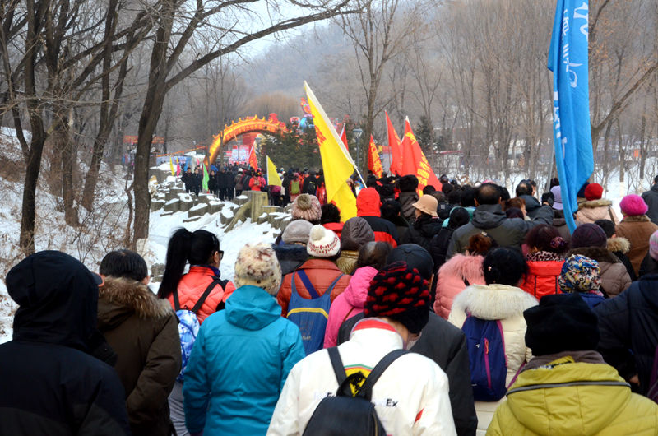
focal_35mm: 51
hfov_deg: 39.0
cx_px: 329
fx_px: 930
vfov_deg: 26.4
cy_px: 218
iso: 1250
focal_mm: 34
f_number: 22
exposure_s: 1/80
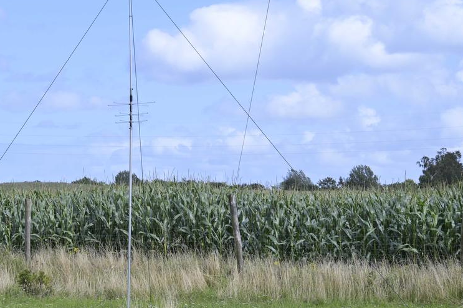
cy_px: 134
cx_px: 107
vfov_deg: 12.1
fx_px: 1452
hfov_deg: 18.0
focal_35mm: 113
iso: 400
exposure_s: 1/500
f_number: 11
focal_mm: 70
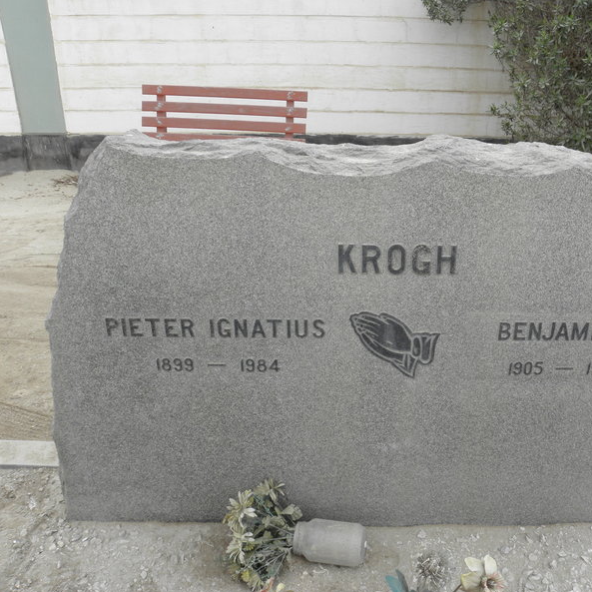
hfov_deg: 52.0
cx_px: 365
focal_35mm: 31
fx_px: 600
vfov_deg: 52.5
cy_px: 298
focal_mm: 4.6
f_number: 5.6
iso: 64
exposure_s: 1/60
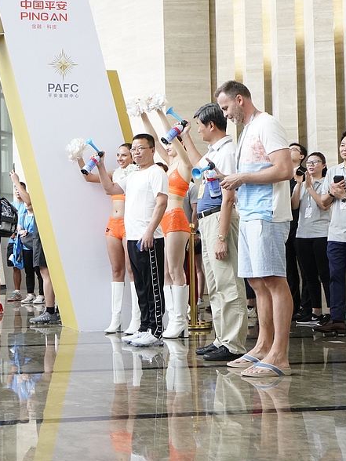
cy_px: 190
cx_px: -10
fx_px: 893
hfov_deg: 21.1
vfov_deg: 28.9
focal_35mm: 67
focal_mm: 32
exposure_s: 1/500
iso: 5000
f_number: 5.6
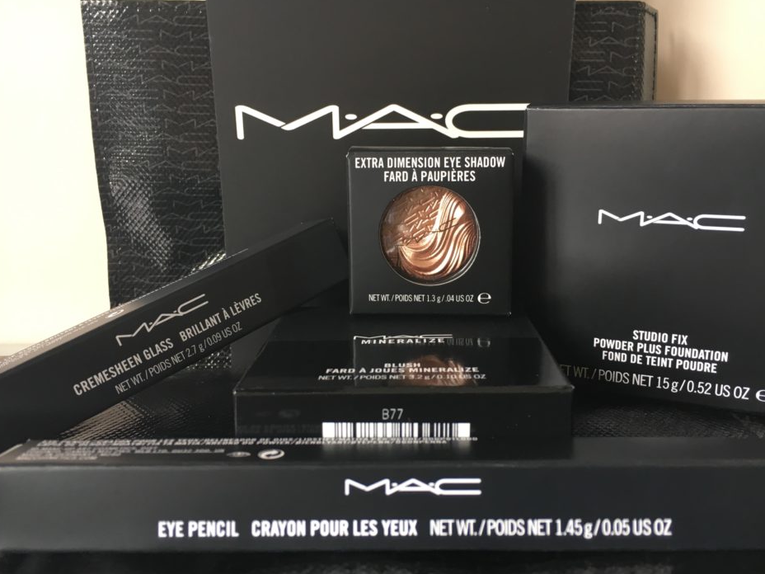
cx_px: 400
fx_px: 707
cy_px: 285
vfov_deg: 44.2
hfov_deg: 56.8
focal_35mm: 32
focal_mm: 4.15
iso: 64
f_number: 2.2
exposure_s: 1/33
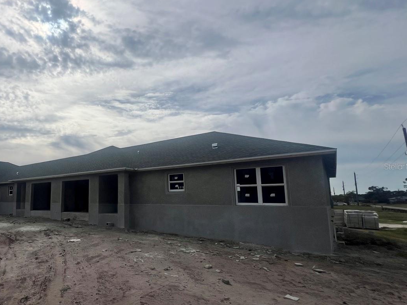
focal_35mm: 20
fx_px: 235
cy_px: 166
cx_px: 108
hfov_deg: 76.5
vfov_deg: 65.8
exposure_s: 1/6135
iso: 32
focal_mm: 1.57
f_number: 1.8
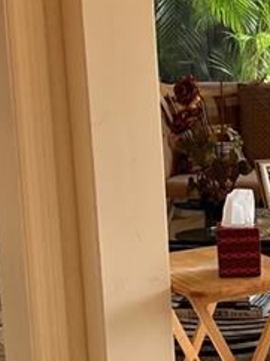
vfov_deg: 15.2
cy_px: 289
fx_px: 1344
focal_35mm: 129
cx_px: 379
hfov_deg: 11.1
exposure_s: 1/60
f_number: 1.5
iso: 80
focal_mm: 5.7
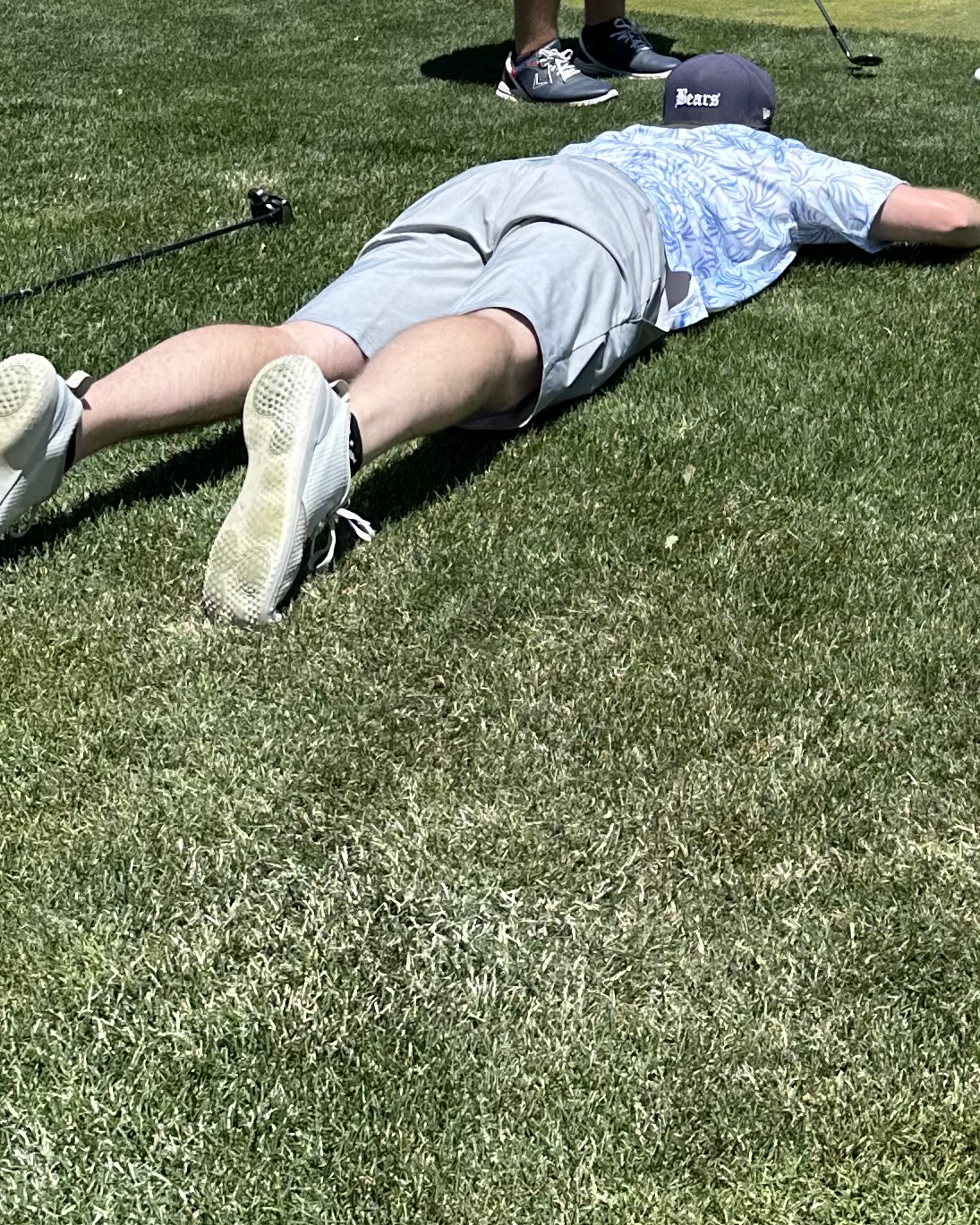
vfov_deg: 25.1
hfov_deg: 20.9
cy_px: -206
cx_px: 1116
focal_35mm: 69
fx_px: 2502
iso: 80
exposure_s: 1/3155
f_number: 1.78
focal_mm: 6.86
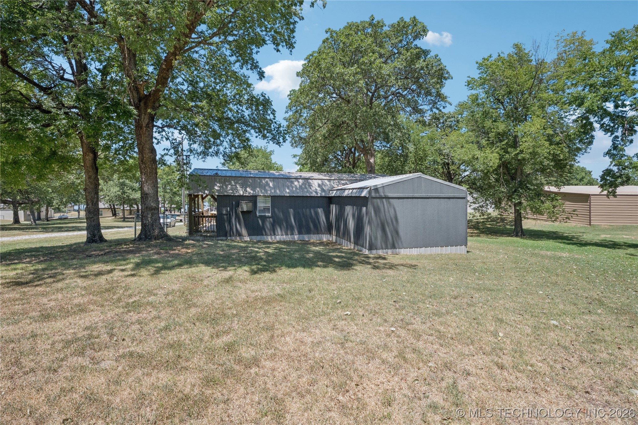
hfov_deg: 104.3
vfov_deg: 81.2
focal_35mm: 14
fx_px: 248
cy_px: 212
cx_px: 319
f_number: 10
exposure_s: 1/1250
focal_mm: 14
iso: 1250
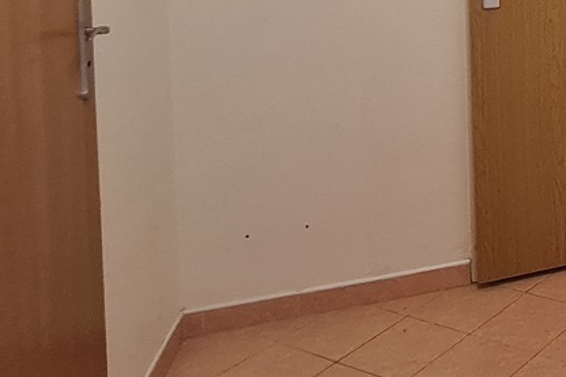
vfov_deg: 22.8
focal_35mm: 52
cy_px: -127
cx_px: 754
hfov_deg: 29.7
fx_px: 817
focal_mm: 1.74
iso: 160
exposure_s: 1/50
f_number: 2.2
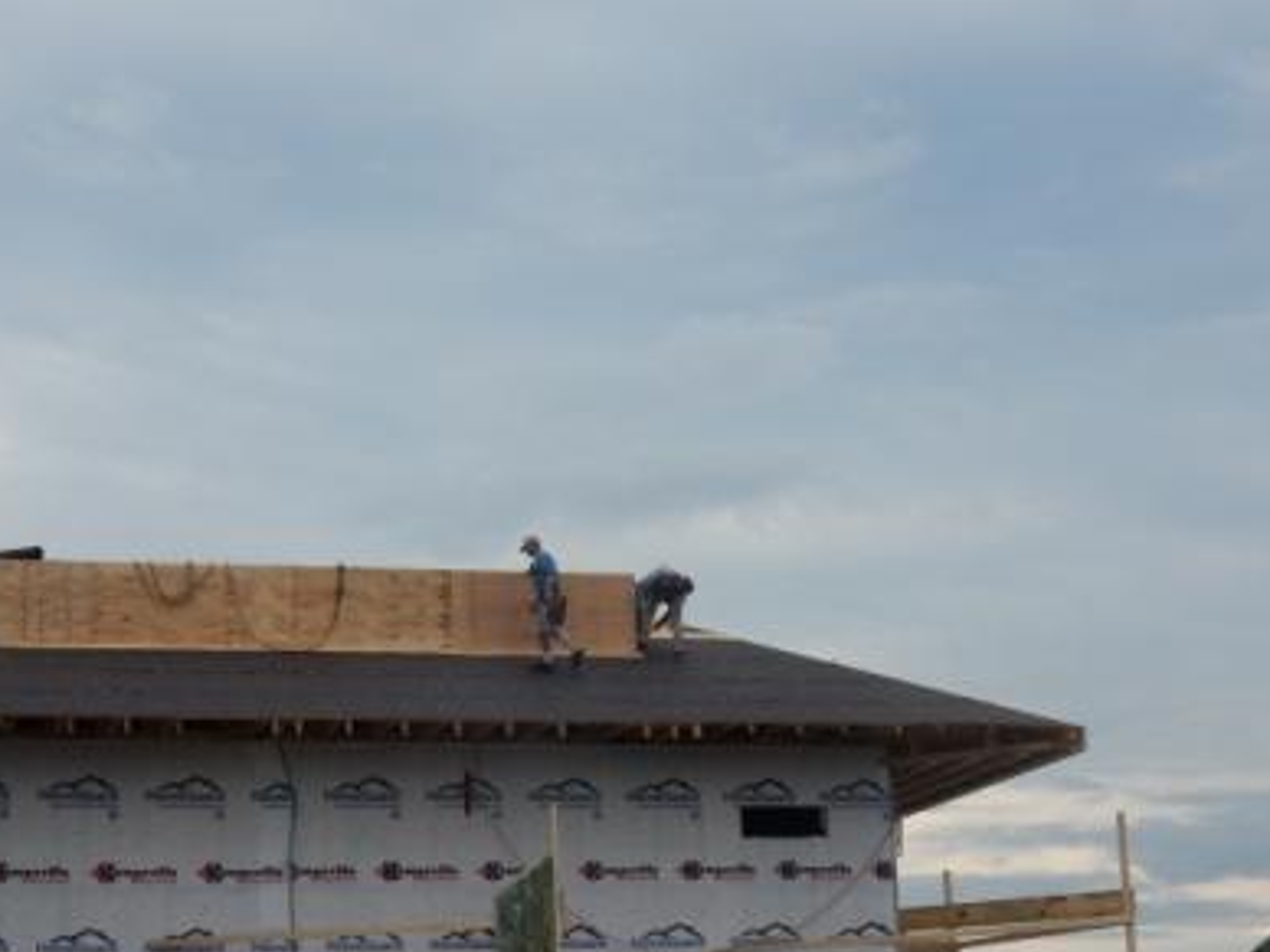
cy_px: 491
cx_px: 543
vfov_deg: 18.0
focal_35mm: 82
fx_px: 3008
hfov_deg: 23.8
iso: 125
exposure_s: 1/800
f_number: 4.8
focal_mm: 12.6
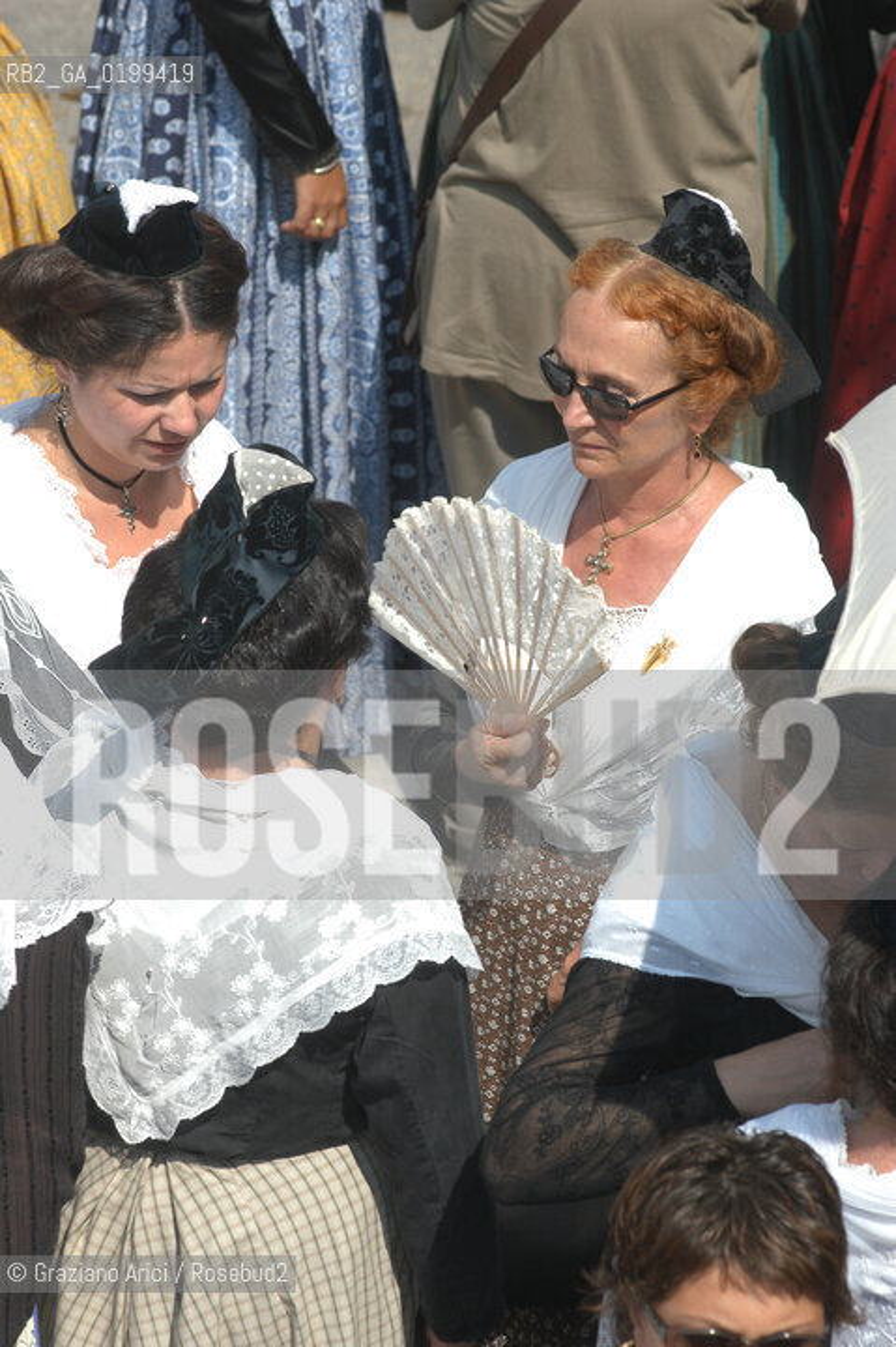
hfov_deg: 6.8
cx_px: 448
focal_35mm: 202
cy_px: 674
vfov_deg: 10.2
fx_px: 7570
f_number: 7.1
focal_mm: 135
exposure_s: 1/750
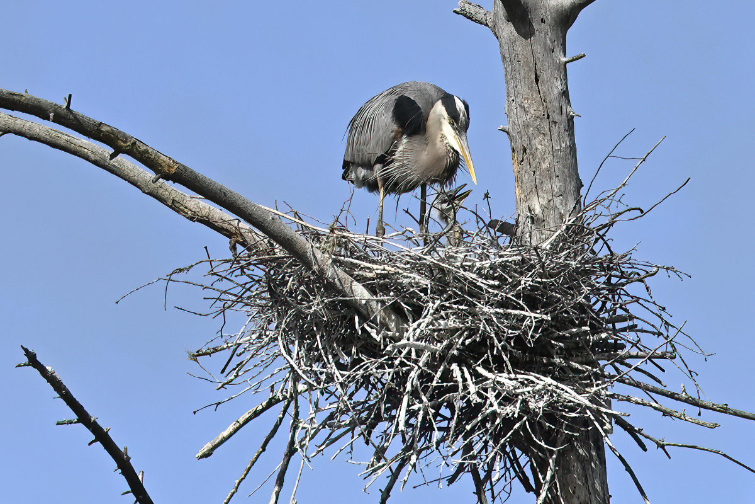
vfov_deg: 3.8
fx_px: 7549
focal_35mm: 360
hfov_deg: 5.7
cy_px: 252
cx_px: 378
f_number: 9
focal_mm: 360
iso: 800
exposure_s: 1/2500
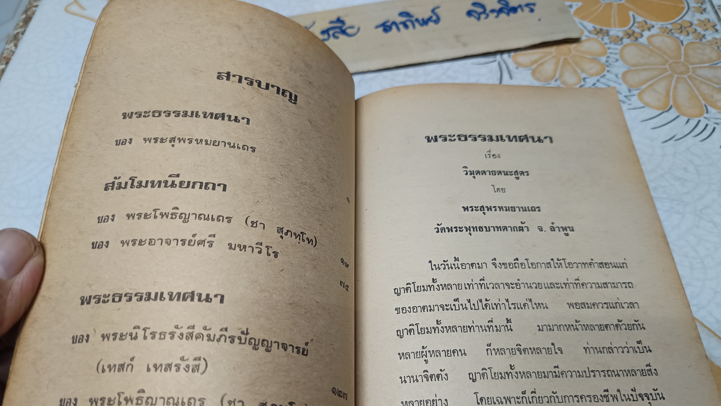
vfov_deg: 42.2
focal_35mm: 27
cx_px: 368
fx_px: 516
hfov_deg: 69.9
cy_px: 275
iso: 989
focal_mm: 5.31
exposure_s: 1/33.3
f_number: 1.7
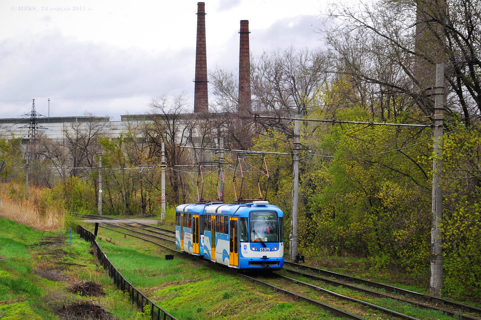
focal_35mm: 87
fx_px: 1161
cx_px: 240
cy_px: 160
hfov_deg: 23.4
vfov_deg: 15.7
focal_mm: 58
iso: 280
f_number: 5.6
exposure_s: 1/250
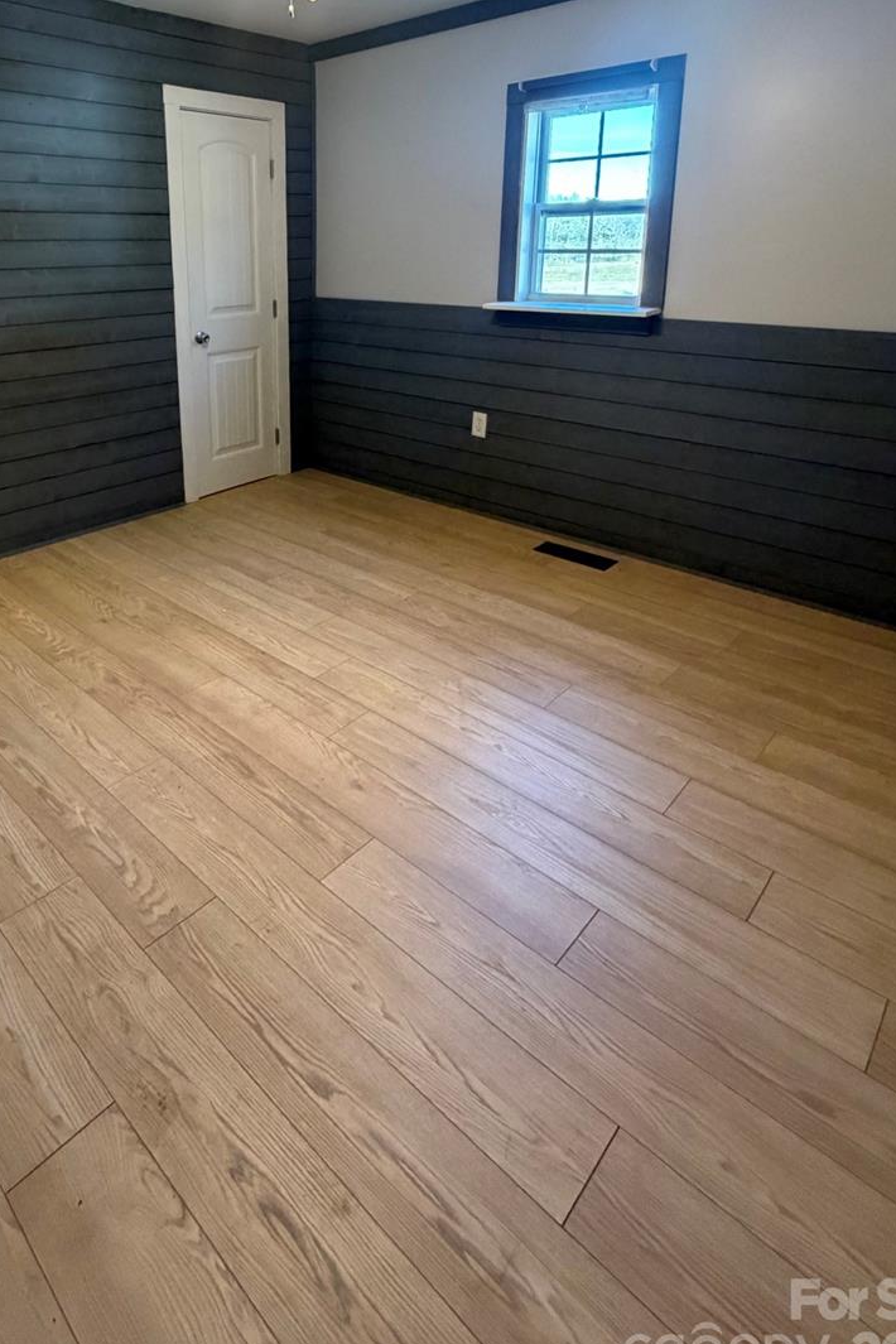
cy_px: 443
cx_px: 298
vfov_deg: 78.4
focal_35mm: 21
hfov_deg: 58.1
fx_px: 784
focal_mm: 2.22
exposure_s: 1/60
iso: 500
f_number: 2.2
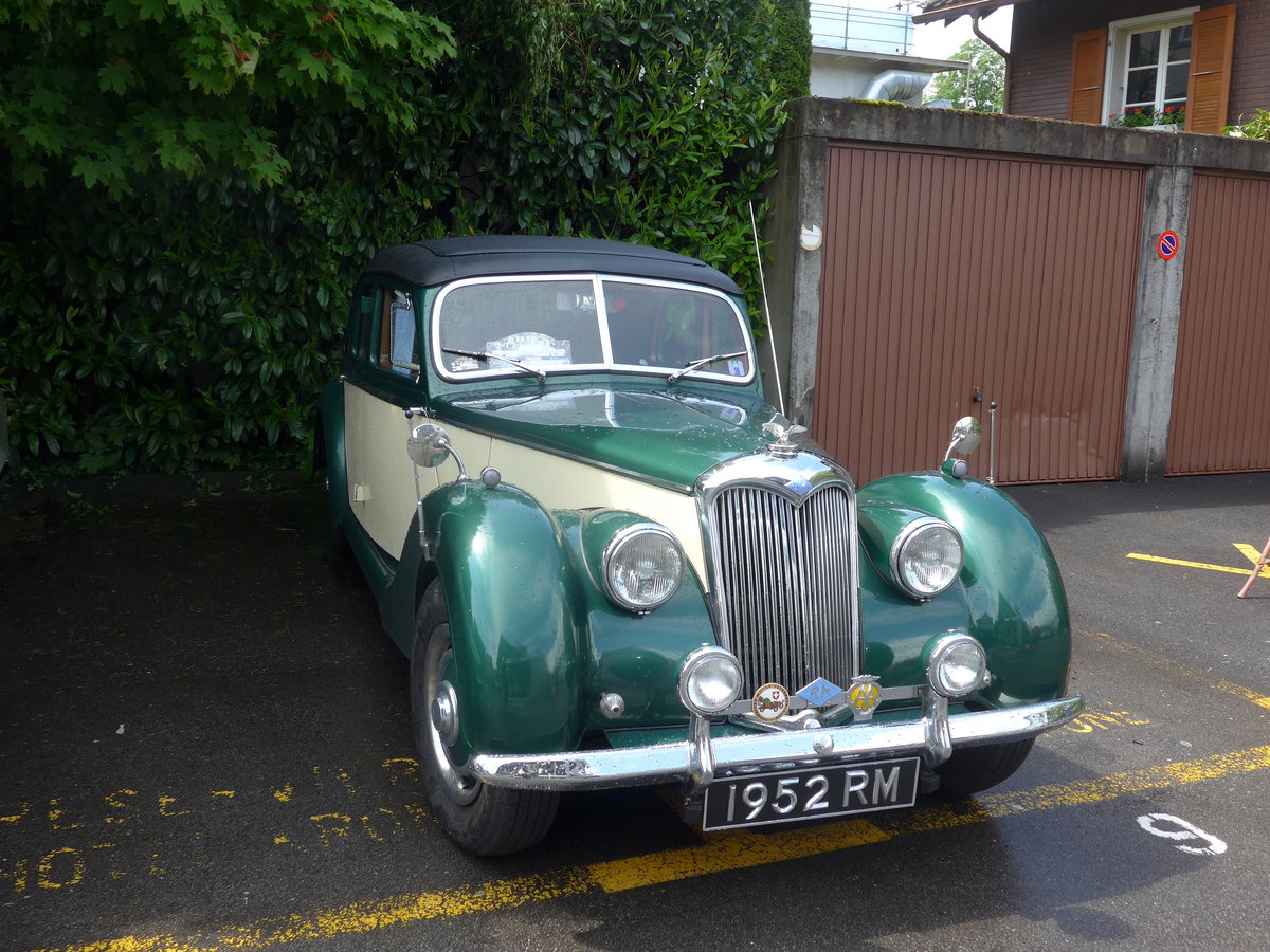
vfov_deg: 41.8
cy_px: 476
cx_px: 635
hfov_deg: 54.0
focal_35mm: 34
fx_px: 1247
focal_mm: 7
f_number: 2.8
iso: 80
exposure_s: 1/400
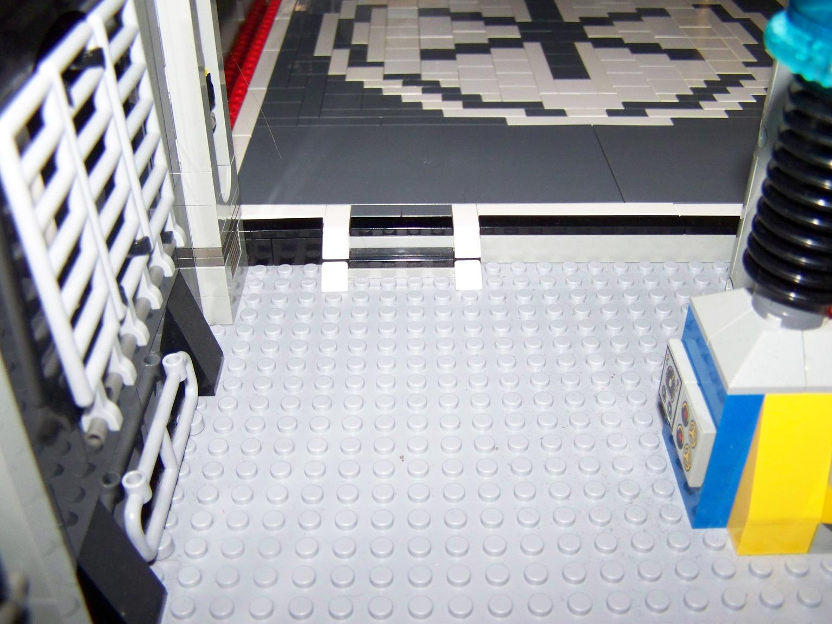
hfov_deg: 49.0
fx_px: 913
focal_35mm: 38
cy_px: 312
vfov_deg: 37.7
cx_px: 416
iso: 200
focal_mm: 6.3
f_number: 2.8
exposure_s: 1/30
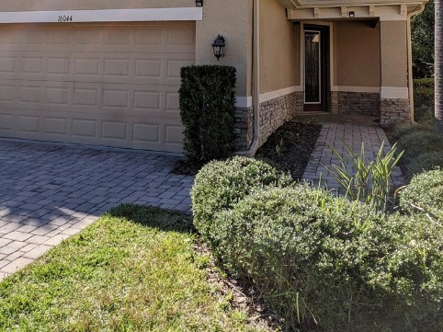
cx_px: 205
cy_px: 21
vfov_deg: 38.3
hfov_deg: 53.9
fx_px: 435
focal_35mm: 34
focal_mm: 2.22
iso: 35
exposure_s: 1/675
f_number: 2.2
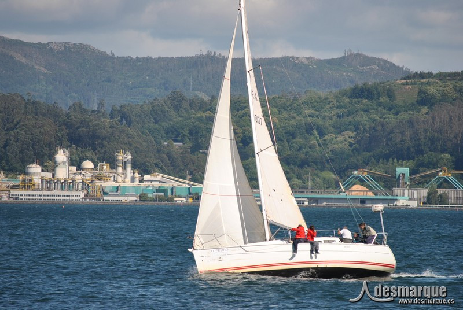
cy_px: 155
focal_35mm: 300
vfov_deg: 4.6
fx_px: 3864
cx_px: 232
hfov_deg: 6.9
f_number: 5.6
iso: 100
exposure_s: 1/500
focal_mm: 200
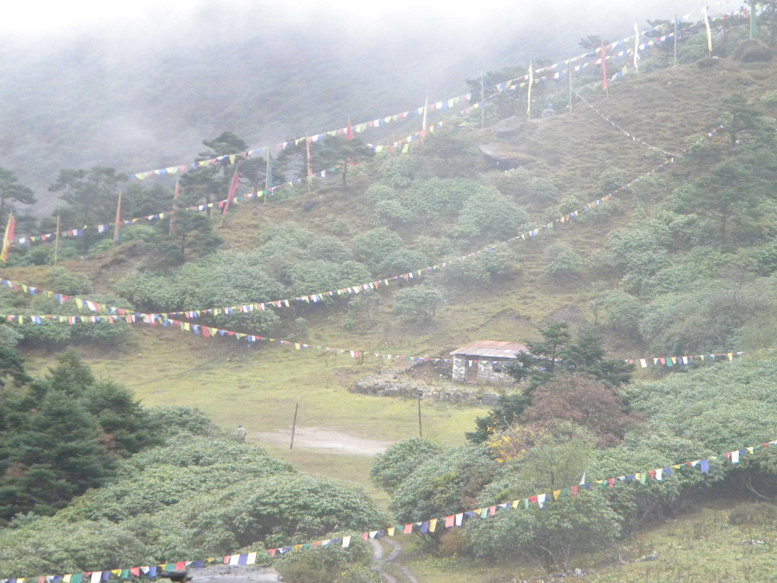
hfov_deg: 13.3
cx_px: 388
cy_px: 292
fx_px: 3322
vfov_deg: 10.0
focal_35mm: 148
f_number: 5
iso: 701
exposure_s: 1/140
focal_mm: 26.8
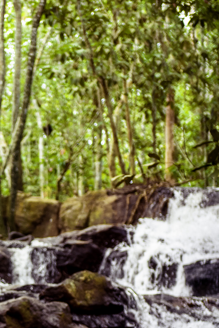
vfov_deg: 13.4
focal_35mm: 152
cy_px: 251
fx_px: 1385
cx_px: -29
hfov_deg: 9.0
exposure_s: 1/200
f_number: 3.2
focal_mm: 52
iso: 320
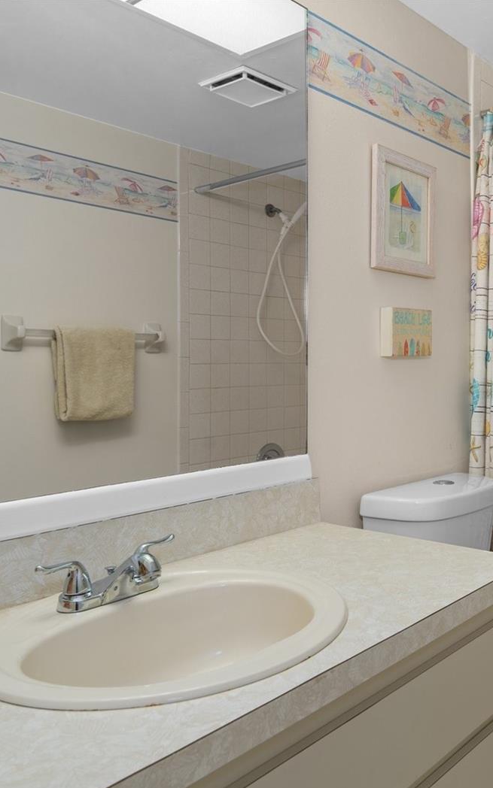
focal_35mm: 28
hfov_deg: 41.4
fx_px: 602
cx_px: 433
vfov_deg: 66.5
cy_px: 399
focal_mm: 18
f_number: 8
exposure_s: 1/6
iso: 320
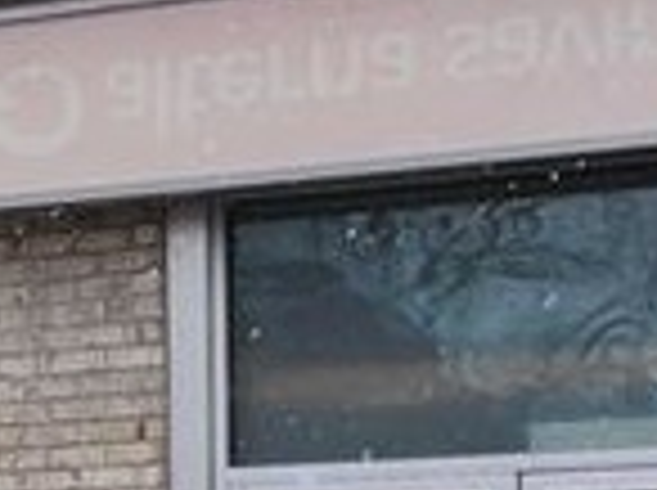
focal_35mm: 158
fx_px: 2994
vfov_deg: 9.2
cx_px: -54
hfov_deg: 12.3
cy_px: 616
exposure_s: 1/364
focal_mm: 5.54
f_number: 1.8
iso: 25
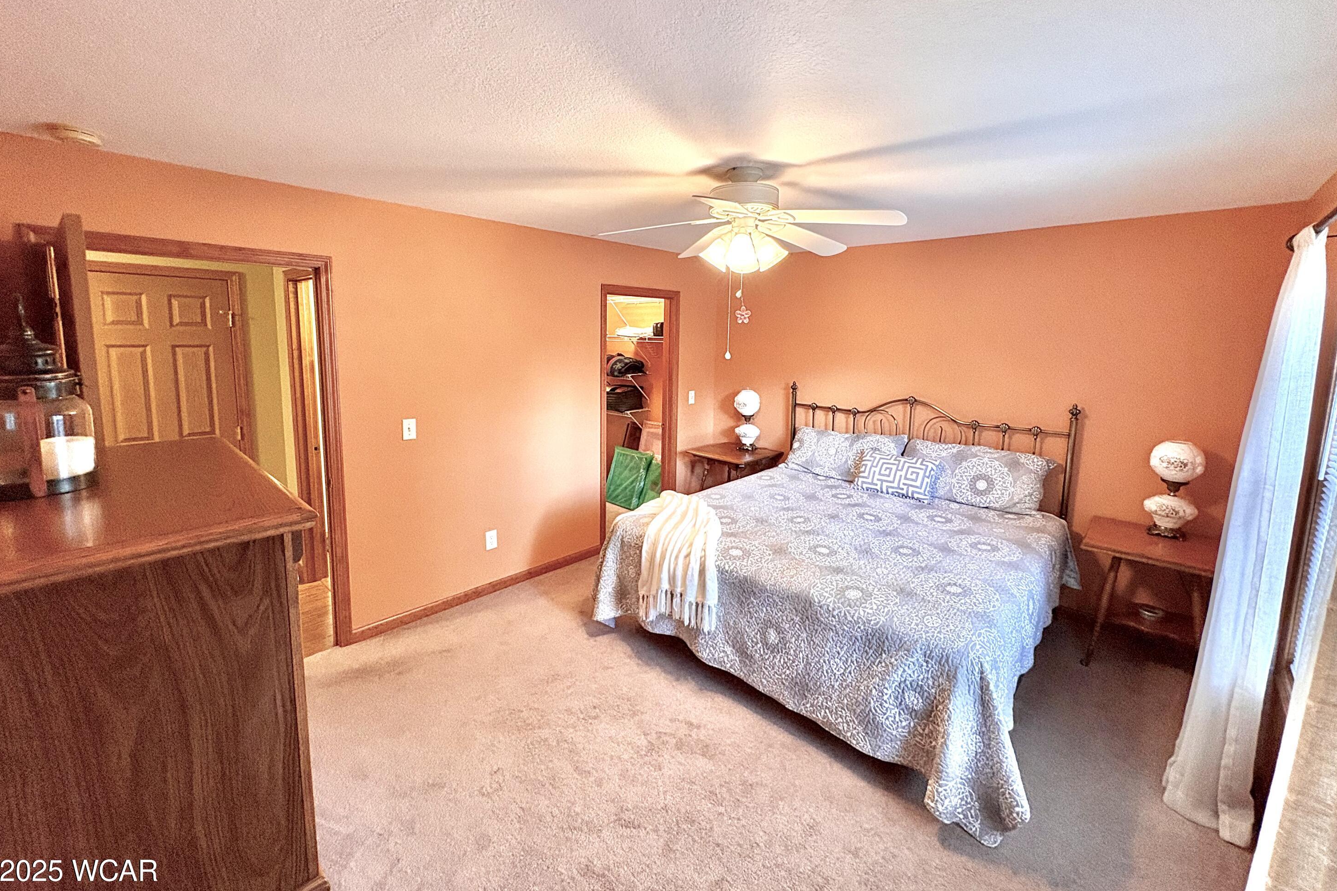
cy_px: 402
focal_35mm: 15
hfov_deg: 100.4
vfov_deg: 77.1
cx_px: 664
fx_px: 557
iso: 320
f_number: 2.2
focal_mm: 2.22
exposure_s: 1/60
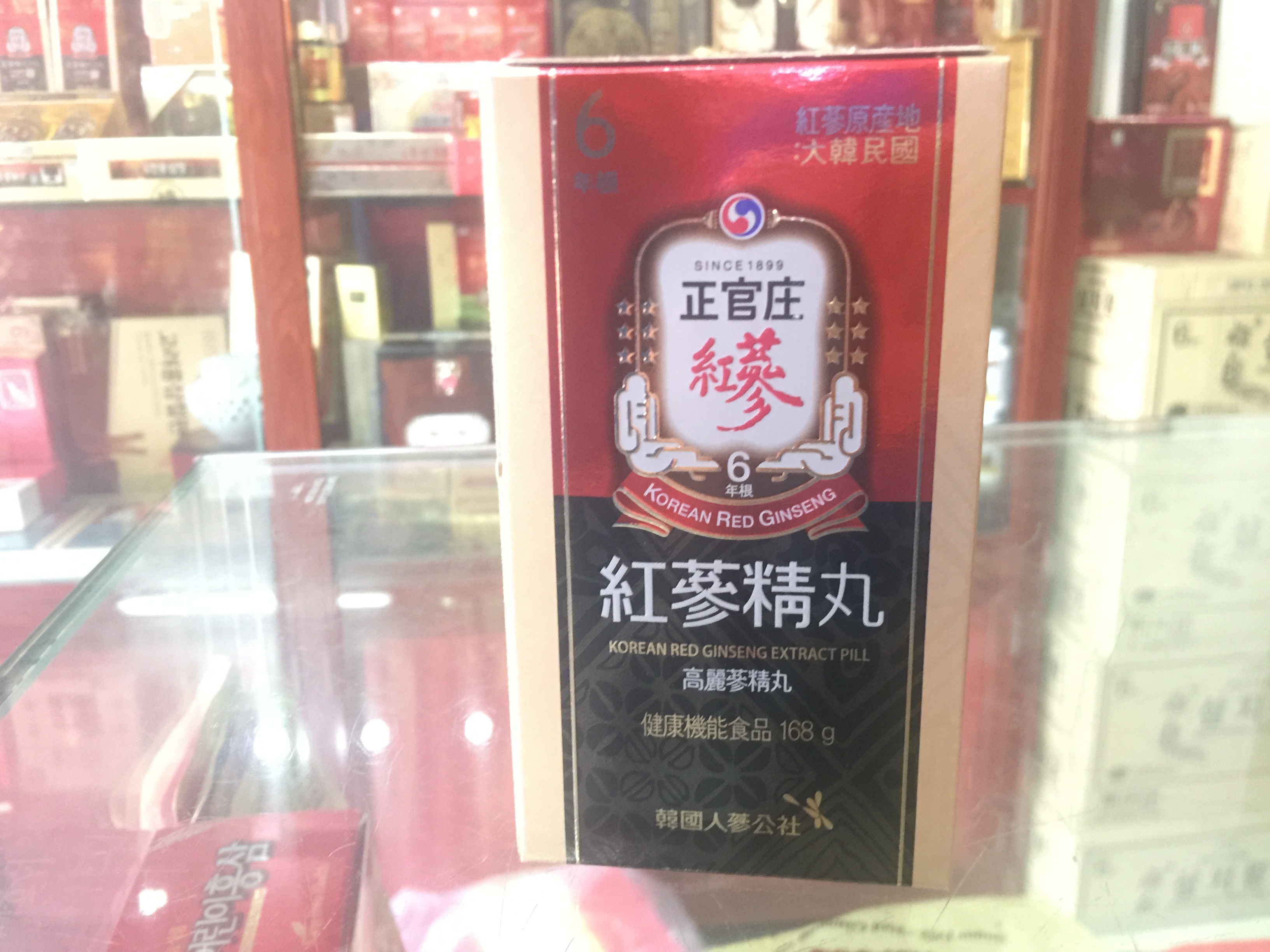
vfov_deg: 48.2
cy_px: 476
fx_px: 1064
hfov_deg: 61.7
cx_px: 635
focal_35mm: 29
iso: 125
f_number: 2.2
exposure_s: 1/8
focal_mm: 4.15
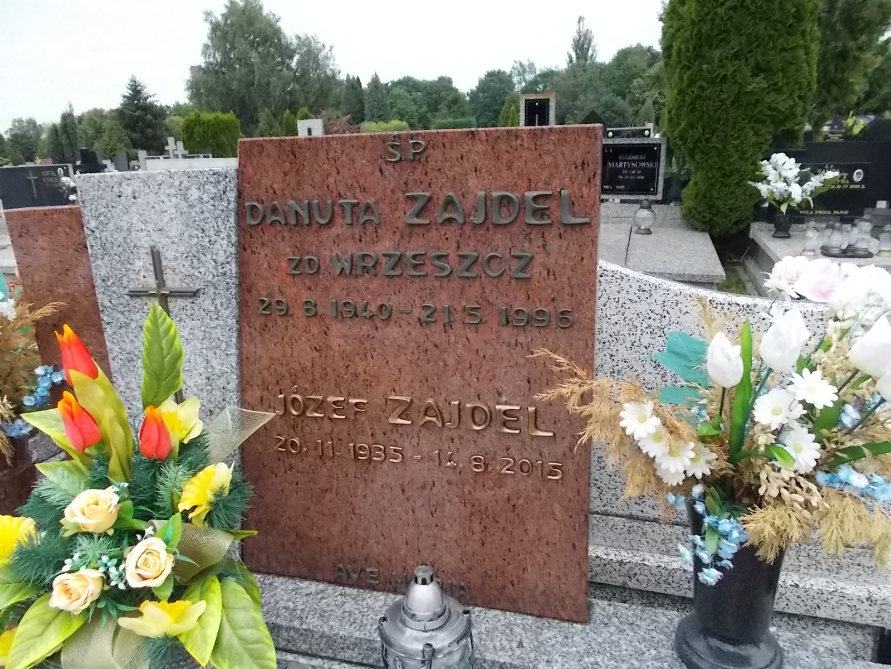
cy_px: 334
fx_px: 669
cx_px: 446
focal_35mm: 26
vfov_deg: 53.1
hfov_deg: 67.3
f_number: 8
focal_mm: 4.6
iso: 400
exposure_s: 1/400
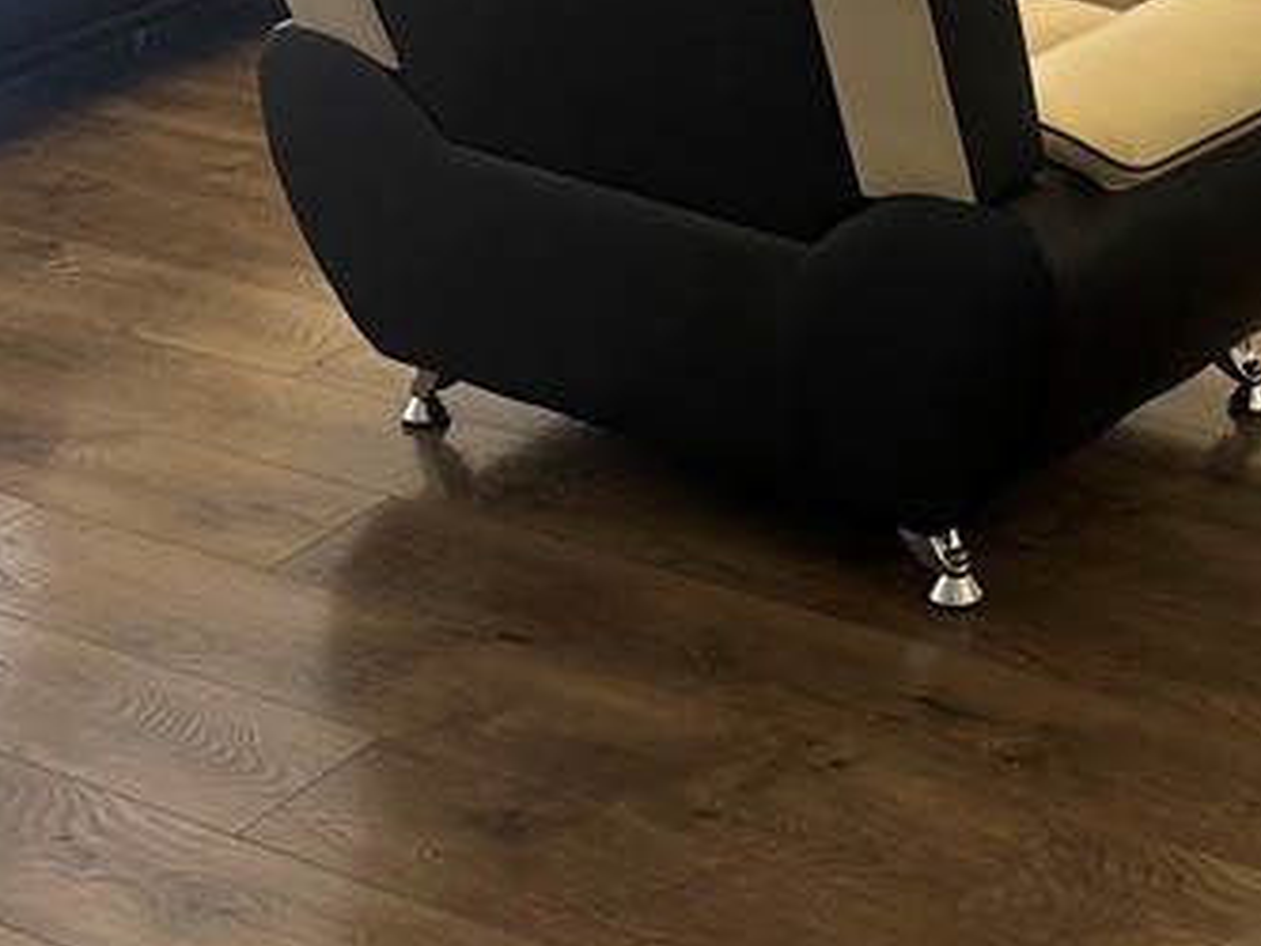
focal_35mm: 80
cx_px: 1079
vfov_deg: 18.2
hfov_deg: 23.9
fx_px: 2915
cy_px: 136
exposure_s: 1/60
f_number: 1.5
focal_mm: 5.7
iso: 100
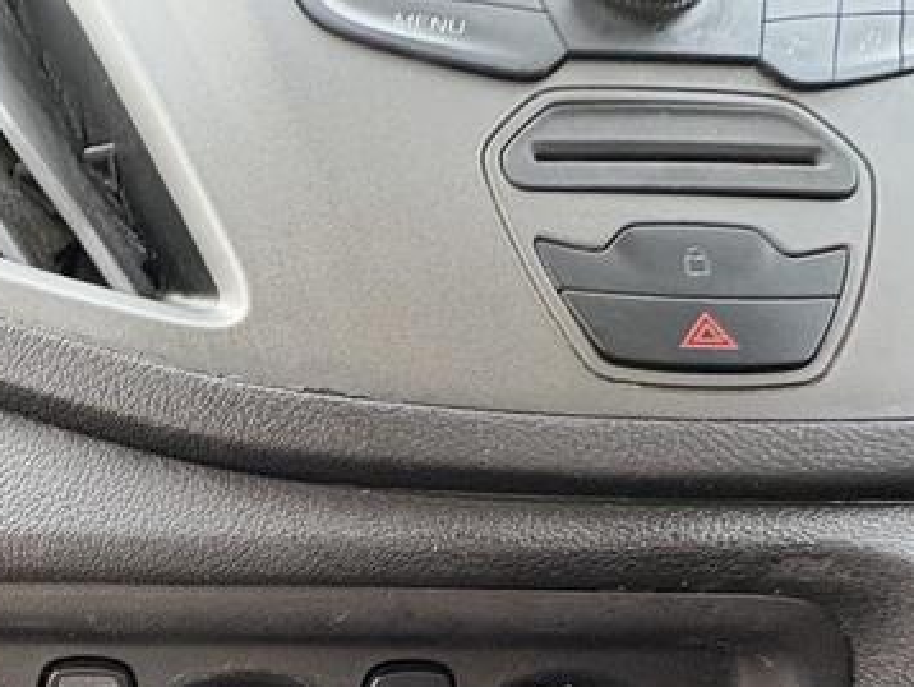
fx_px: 925
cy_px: 715
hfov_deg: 49.1
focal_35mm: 35
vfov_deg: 36.0
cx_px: 166
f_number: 2.2
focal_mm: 2.22
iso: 200
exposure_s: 1/91
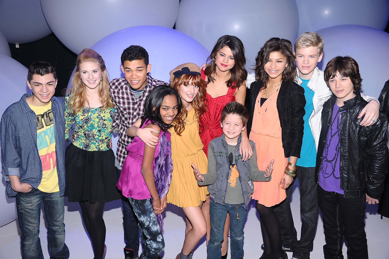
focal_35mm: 38
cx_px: 194
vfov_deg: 35.0
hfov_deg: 50.7
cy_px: 130
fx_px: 410
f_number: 5.6
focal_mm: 38
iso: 400
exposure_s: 1/250
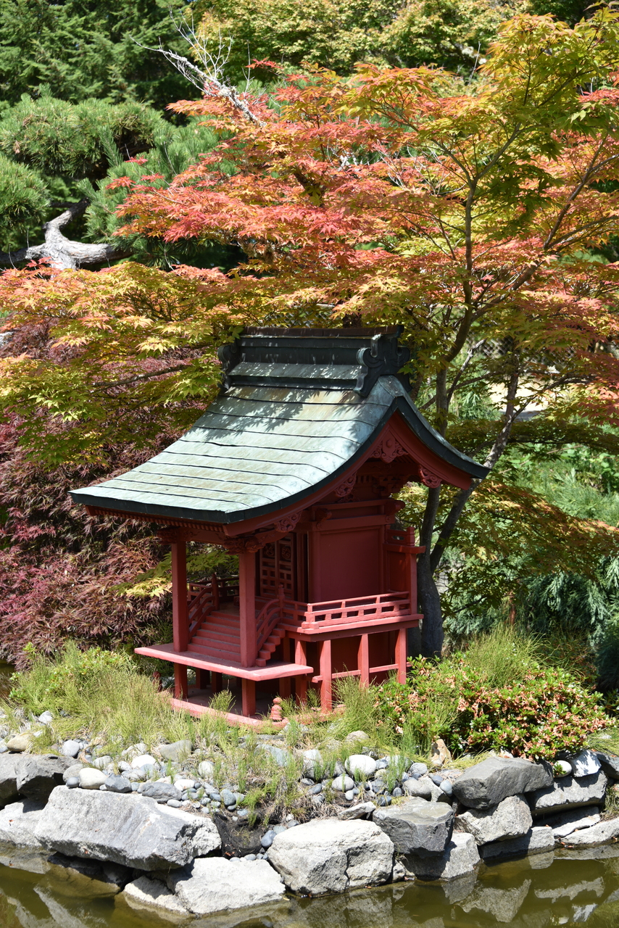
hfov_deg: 17.5
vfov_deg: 26.0
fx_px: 2011
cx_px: 310
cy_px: 464
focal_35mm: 78
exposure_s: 1/160
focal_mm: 78
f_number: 6.3
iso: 100
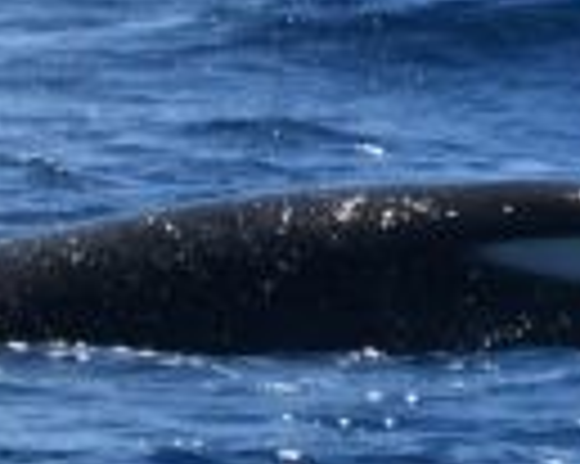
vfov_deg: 0.4
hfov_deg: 0.6
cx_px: 1003
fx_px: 59966
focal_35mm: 3496
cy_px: 142
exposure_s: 1/8000
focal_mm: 600
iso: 1000
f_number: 6.3
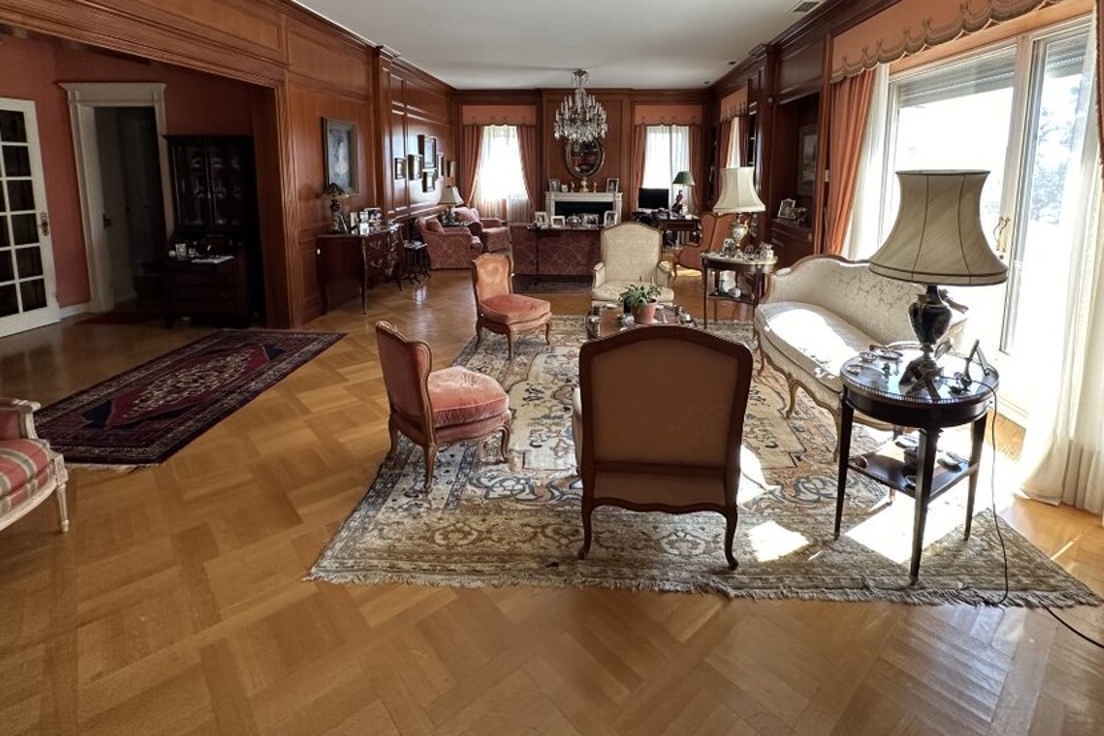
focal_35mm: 18
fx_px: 552
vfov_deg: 65.4
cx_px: 575
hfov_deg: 90.0
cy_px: 240
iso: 250
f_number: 2.2
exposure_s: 1/99
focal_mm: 2.22
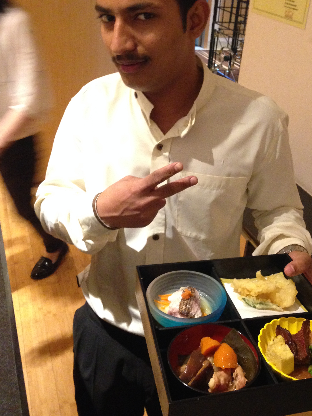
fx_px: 505
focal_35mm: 42
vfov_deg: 44.7
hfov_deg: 34.2
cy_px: 187
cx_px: 194
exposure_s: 1/15
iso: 400
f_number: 2.4
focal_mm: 4.12
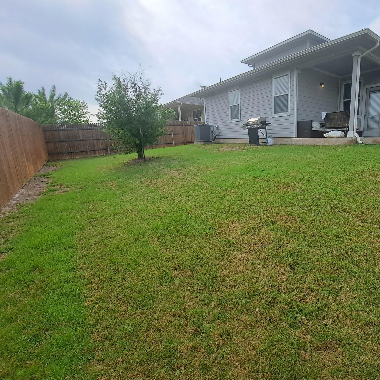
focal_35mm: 17
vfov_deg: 84.0
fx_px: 211
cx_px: 276
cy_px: 191
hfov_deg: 78.8
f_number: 2.2
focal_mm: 1.74
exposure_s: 1/1890
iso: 50
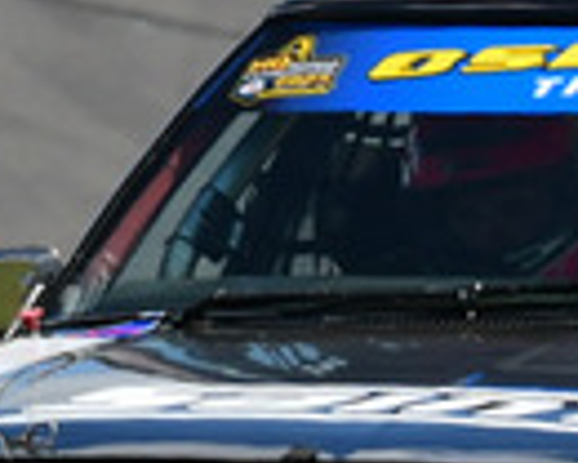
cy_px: 427
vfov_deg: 0.4
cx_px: 787
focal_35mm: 3454
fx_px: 59086
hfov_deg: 0.6
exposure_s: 1/500
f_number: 13
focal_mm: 400
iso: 400
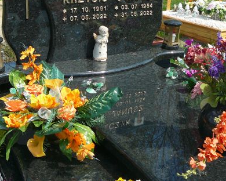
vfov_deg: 27.1
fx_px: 375
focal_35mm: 56
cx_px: 117
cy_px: 76
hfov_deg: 33.6
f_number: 2.8
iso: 80
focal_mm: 5.2
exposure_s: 1/800
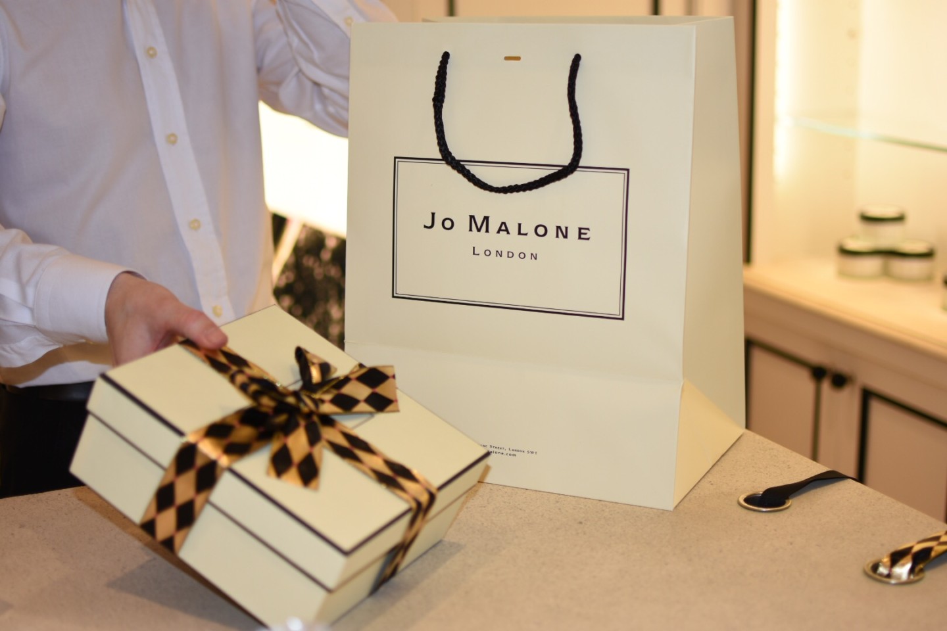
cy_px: 316
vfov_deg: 25.8
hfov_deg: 37.9
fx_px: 1381
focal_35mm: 52
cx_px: 474
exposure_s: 1/125
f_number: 2
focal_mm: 35
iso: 100
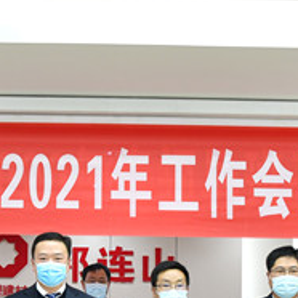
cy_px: 299
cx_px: 10
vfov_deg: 19.0
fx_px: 867
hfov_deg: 19.0
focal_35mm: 89
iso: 1000
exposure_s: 1/80
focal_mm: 26
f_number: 4
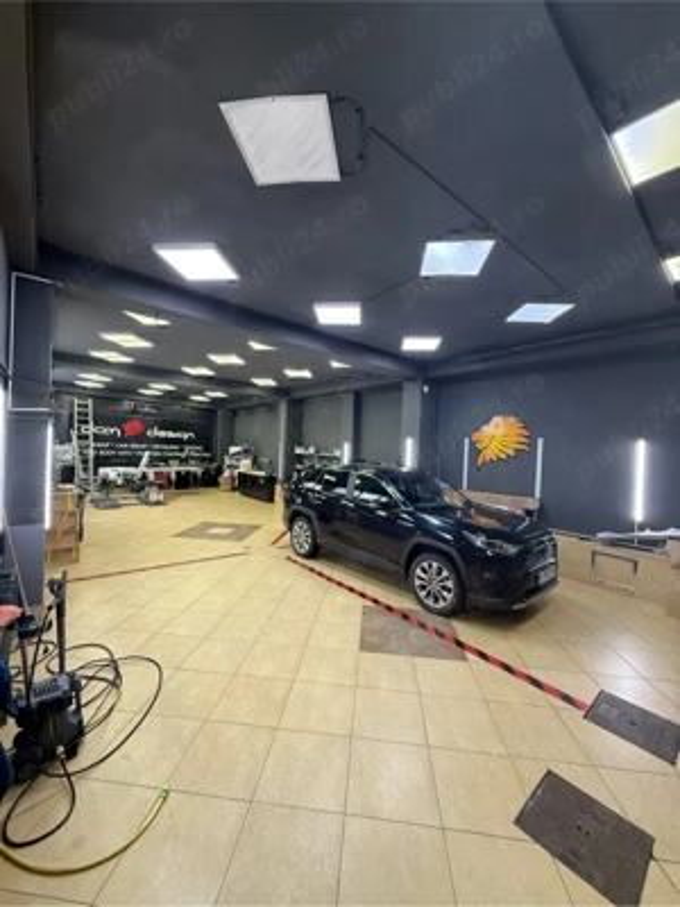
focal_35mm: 14
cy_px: 454
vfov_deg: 102.1
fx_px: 367
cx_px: 340
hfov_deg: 85.7
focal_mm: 2.22
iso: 500
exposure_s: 1/100
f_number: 2.2
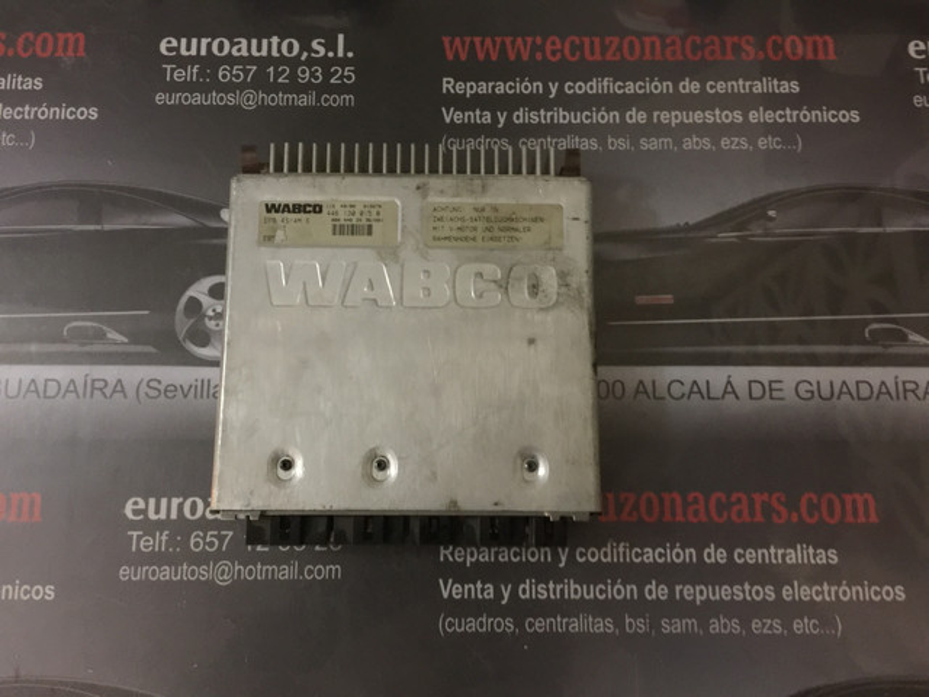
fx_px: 778
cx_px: 464
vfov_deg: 48.2
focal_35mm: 29
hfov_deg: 61.7
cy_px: 348
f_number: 2.2
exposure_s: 1/4
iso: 125
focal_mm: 4.15
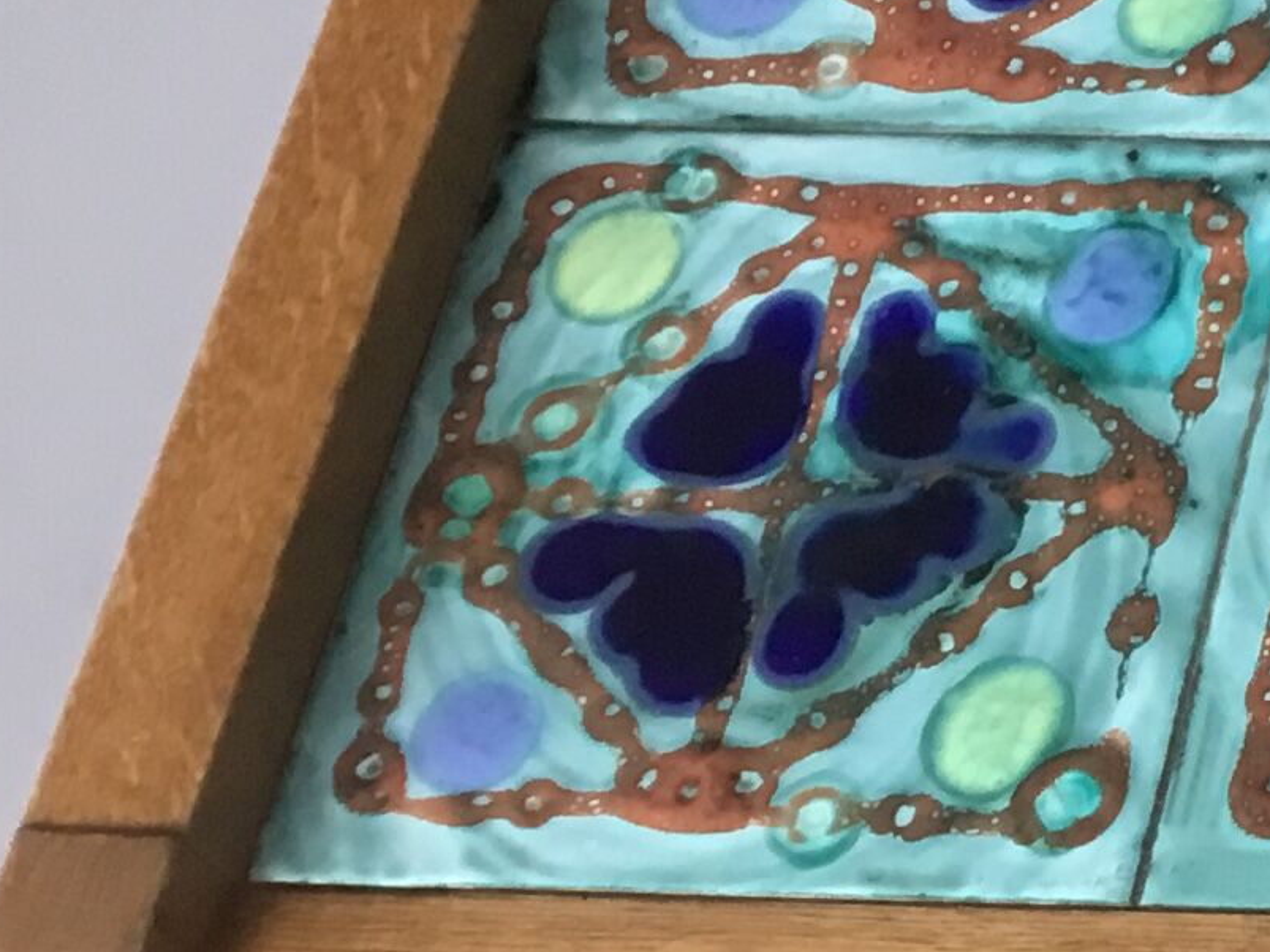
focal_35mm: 126
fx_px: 4622
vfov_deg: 11.7
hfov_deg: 13.4
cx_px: 2561
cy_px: 182
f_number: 2.4
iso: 100
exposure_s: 1/33
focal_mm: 3.3
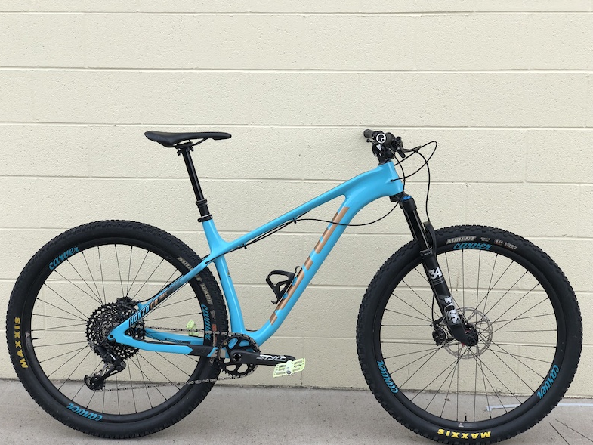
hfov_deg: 36.2
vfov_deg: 27.5
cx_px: 292
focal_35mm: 53
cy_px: 221
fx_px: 908
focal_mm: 6
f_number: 2.4
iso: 16
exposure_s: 1/222
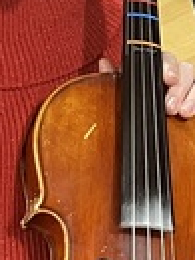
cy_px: -38
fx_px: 1535
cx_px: 296
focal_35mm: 204
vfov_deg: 9.6
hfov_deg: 7.2
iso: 200
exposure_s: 1/60
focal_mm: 5.1
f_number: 1.6
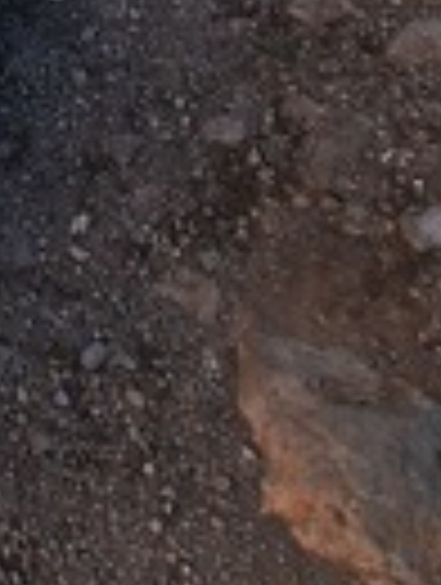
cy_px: -189
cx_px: -459
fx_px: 1016
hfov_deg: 17.2
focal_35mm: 60
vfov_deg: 26.8
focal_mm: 1.74
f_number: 2.2
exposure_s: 1/434
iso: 40
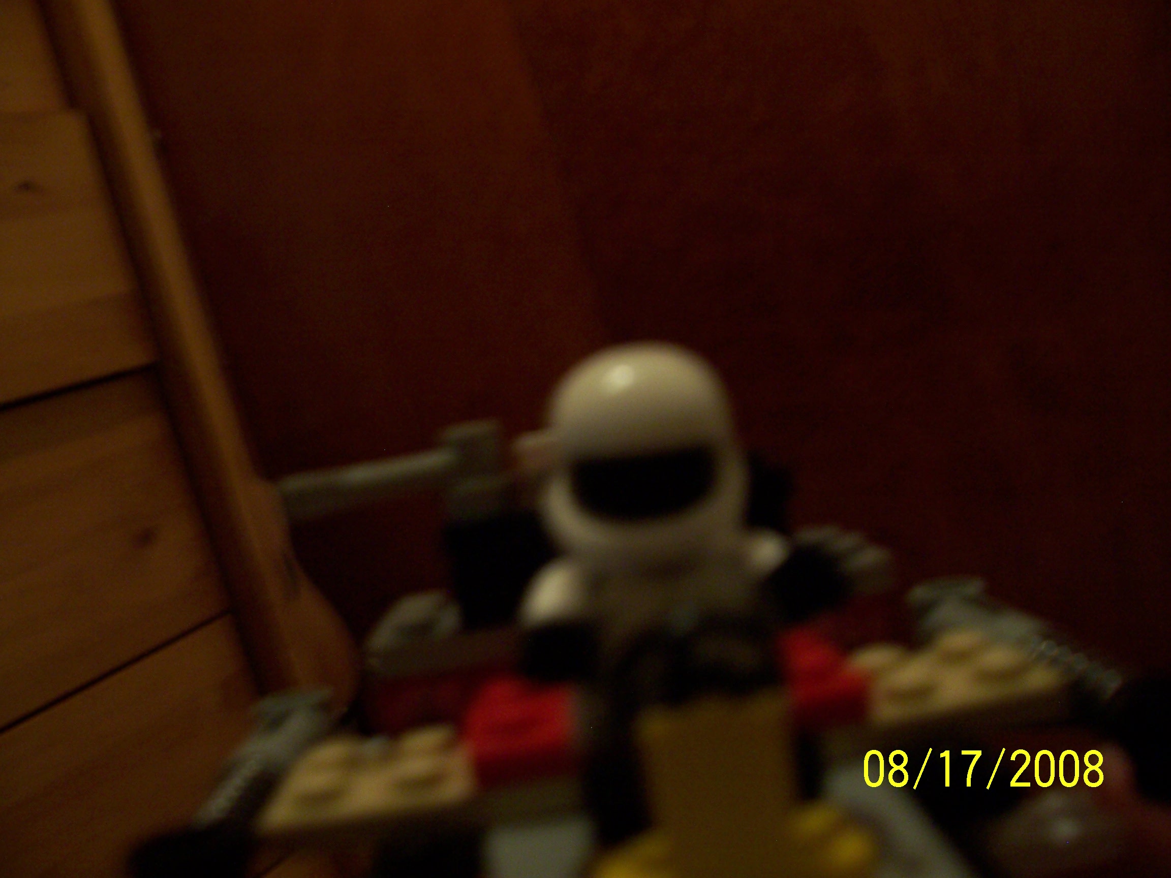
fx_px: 1150
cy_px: 439
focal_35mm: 34
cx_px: 586
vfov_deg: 41.8
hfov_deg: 54.0
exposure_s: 1/8
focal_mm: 5.6
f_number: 2.7
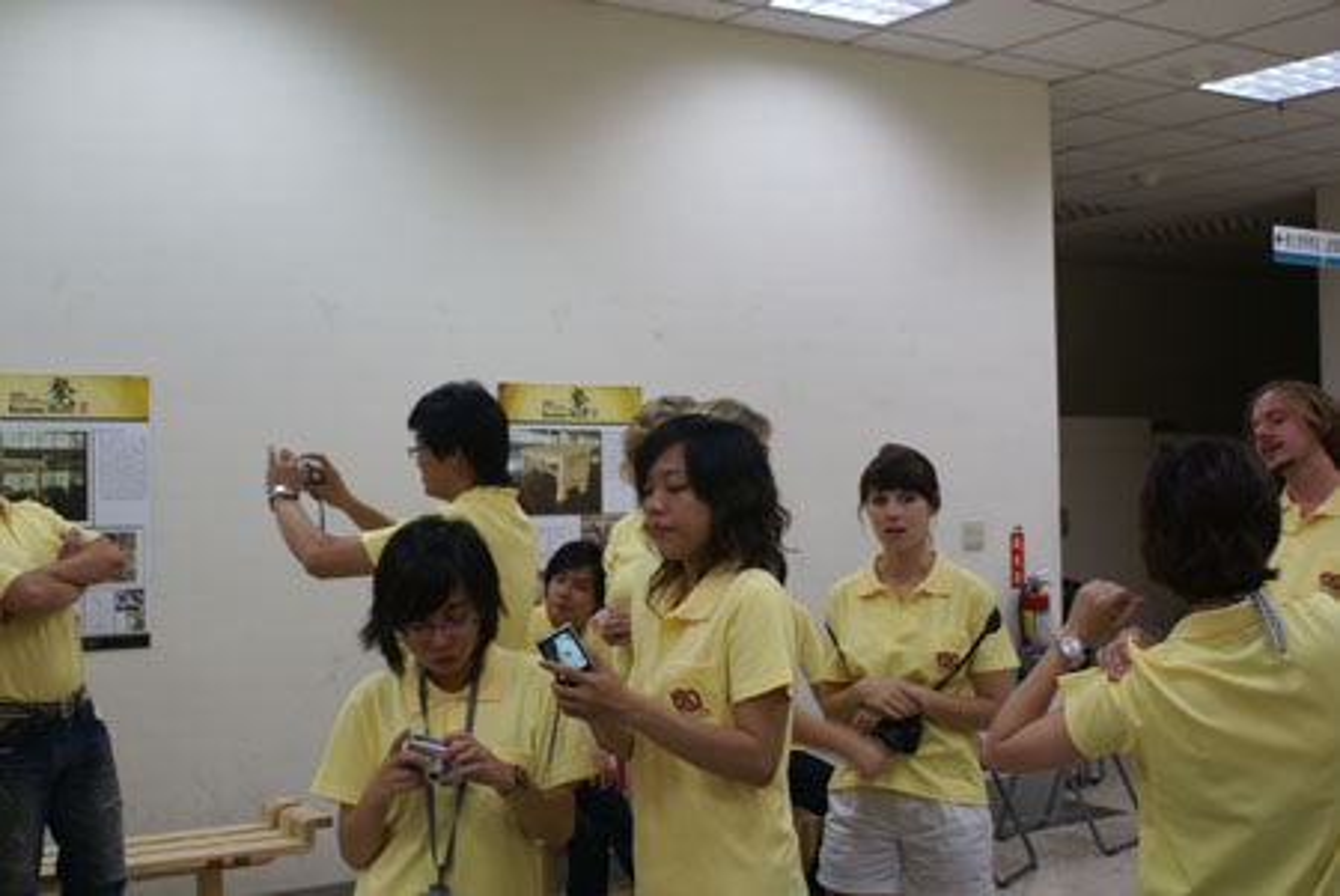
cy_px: 448
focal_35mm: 42
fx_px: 1565
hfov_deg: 46.4
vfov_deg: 32.0
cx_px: 670
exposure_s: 1/50
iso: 200
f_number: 4.5
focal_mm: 28
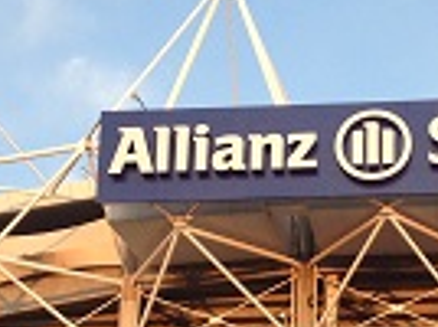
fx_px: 1655
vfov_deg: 11.2
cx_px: 337
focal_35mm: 131
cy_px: 332
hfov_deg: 15.0
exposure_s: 1/161
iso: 50
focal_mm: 4.28
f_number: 2.4
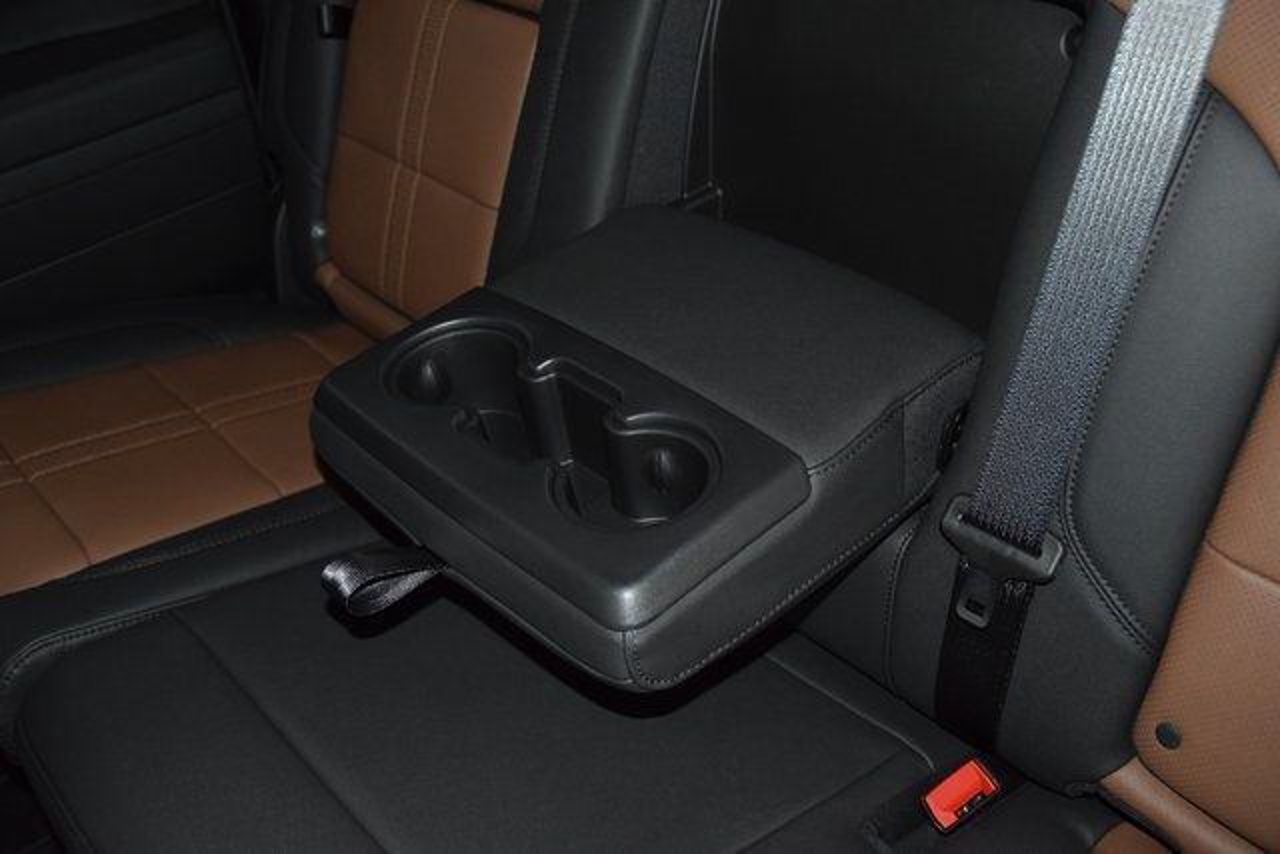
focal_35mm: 36
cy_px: 427
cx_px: 640
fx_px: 1280
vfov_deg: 36.9
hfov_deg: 53.1
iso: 2500
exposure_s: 1/100
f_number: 3.8
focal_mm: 24
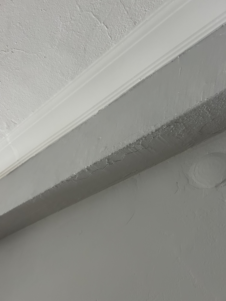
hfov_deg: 53.1
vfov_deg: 67.3
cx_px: 113
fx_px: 226
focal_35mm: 26
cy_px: 150
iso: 500
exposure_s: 1/50
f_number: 1.5
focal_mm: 5.7
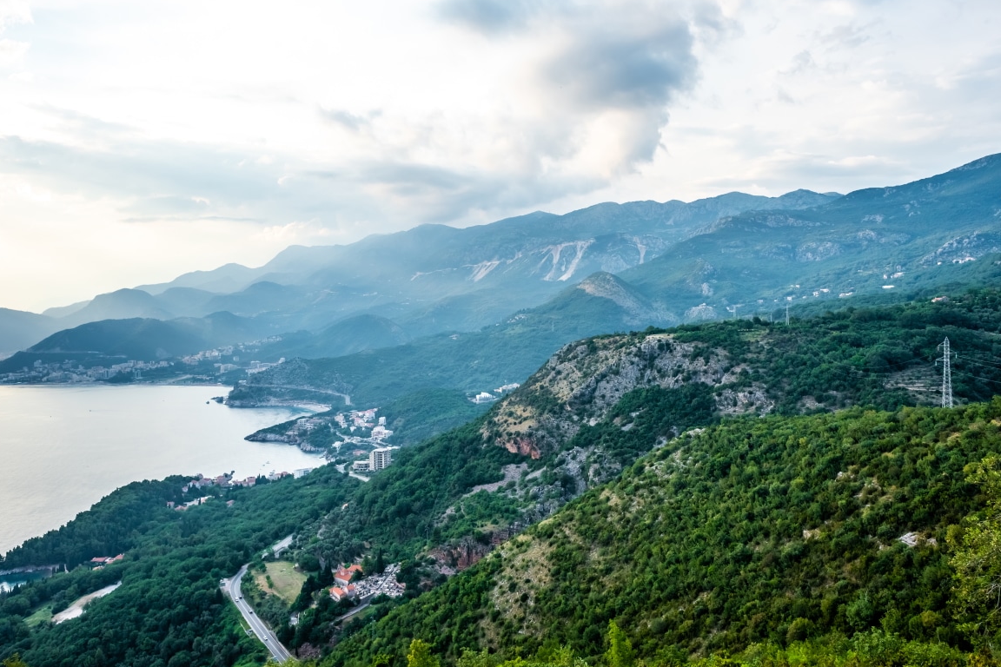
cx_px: 501
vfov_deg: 51.3
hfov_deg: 71.5
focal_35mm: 25
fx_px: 695
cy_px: 326
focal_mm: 24
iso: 640
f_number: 4.5
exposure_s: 1/1600
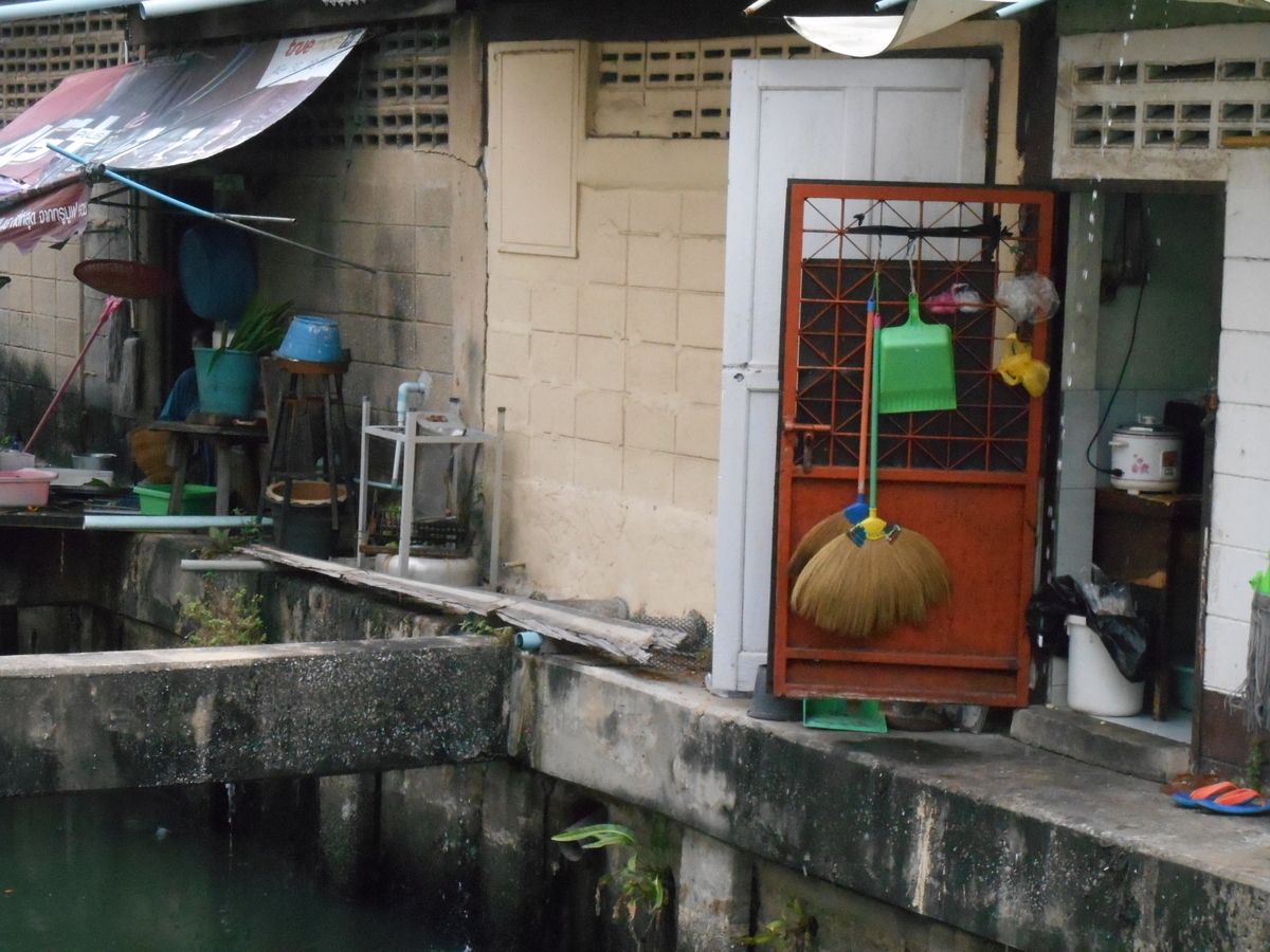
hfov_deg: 21.3
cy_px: 476
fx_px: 3375
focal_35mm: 92
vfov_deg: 16.1
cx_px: 635
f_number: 4.9
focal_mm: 16.4
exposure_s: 1/250
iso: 800
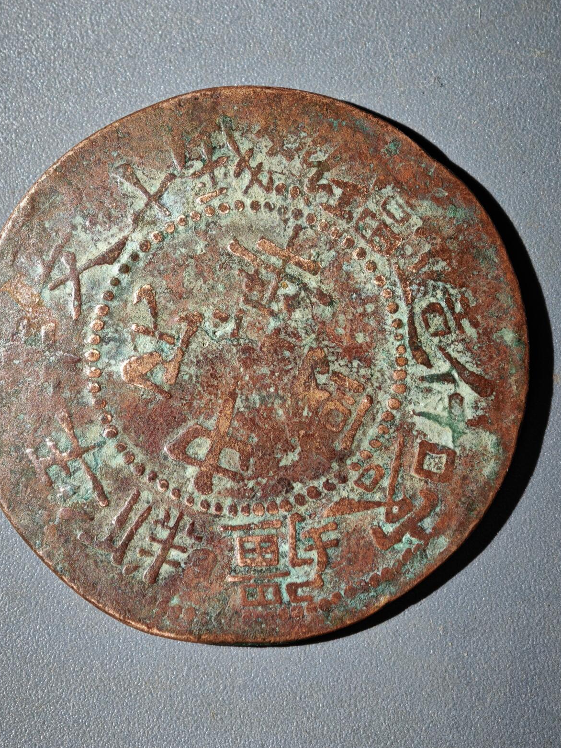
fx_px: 1967
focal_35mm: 91
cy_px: 343
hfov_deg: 16.2
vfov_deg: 21.5
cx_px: 270
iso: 250
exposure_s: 1/100
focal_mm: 9
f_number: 2
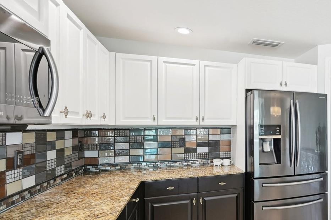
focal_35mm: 24
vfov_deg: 52.7
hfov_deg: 67.4
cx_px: 261
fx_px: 220
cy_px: 131
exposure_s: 1/20
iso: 400
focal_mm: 14
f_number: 8
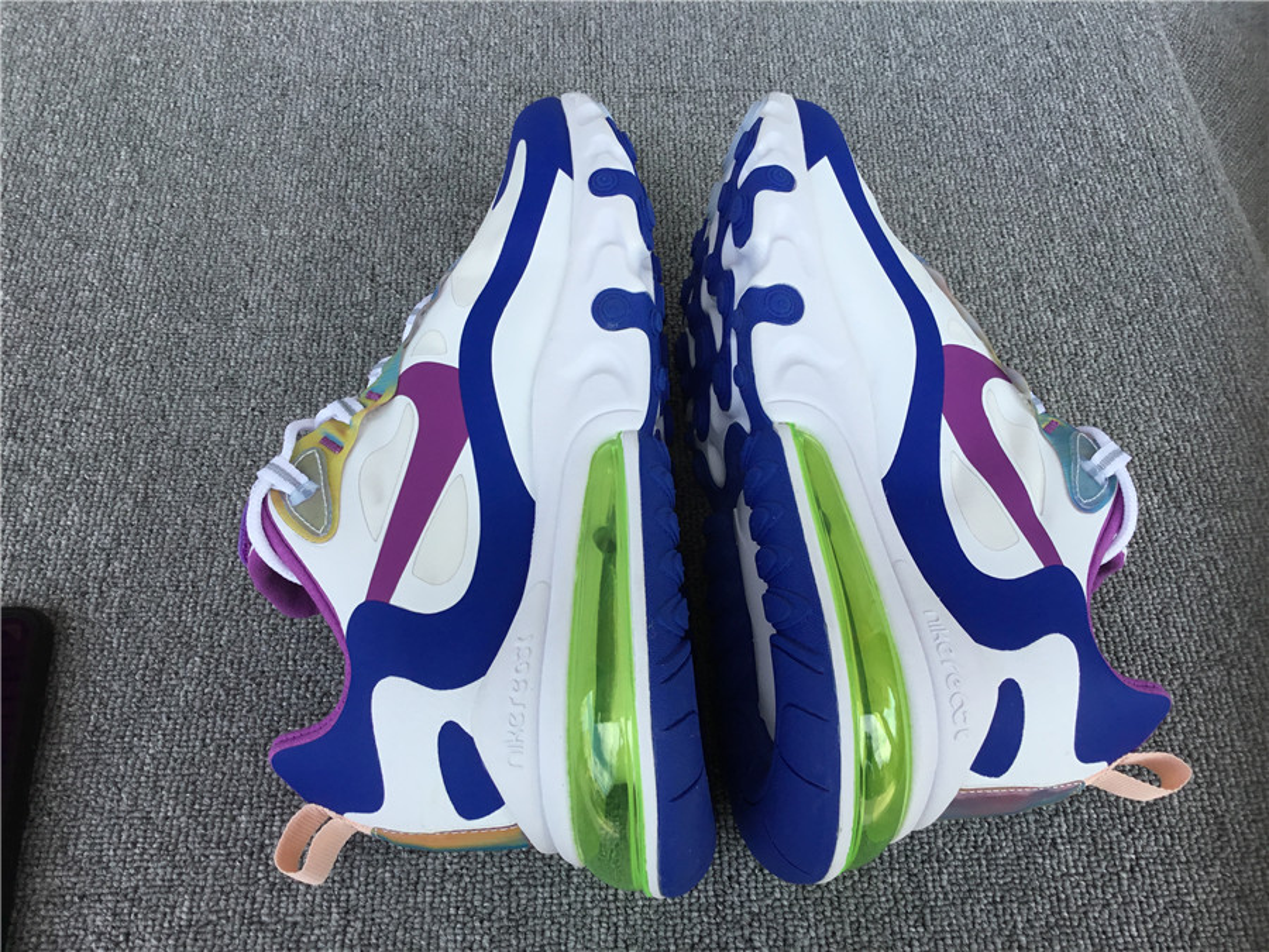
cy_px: 476
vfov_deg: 45.4
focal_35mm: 31
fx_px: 1136
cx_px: 634
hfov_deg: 58.4
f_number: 2.4
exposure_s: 1/351
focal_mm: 3.3
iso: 25
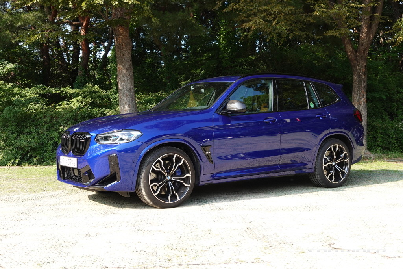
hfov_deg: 53.1
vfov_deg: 36.9
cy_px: 134
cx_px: 202
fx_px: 403
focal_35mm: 36
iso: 125
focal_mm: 13.76
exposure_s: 1/160
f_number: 4
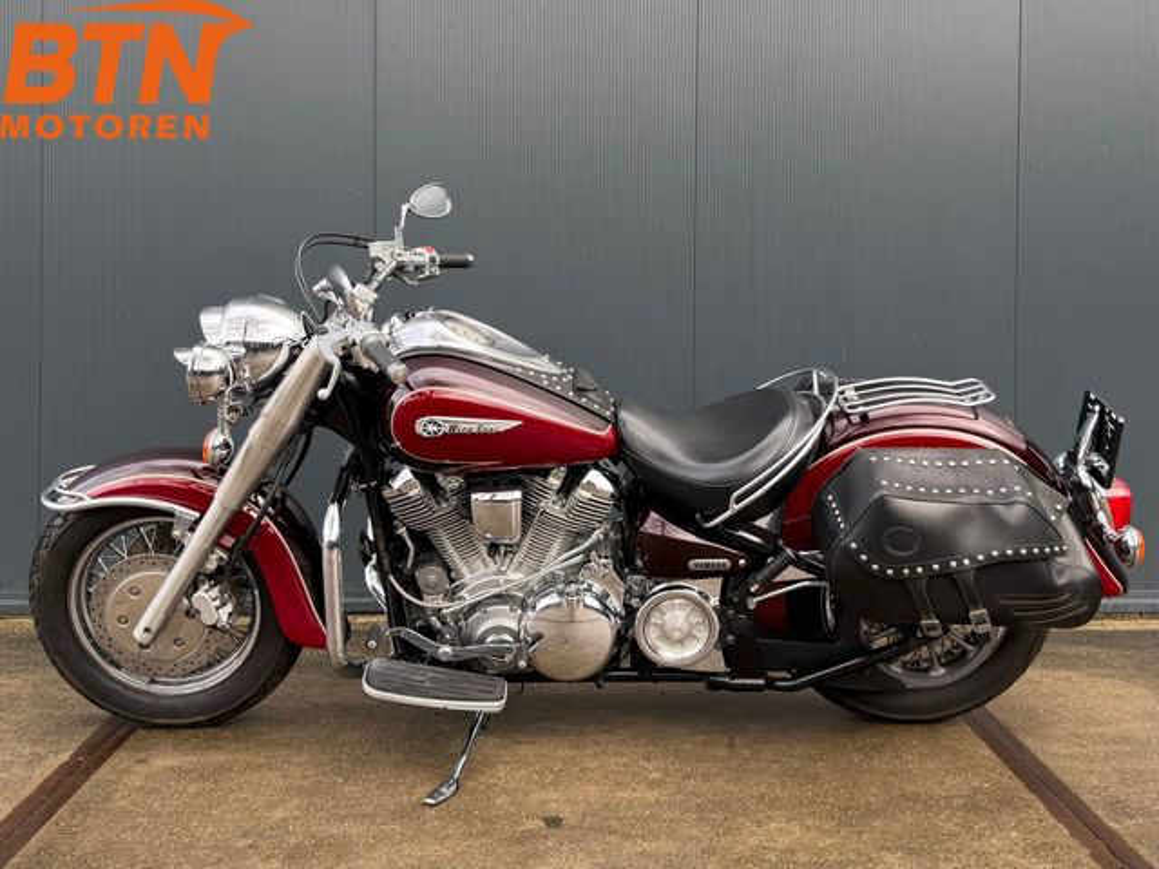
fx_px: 804
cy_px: 434
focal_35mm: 24
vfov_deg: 56.8
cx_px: 580
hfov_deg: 71.6
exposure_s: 1/135
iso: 50
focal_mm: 6.76
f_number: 1.78
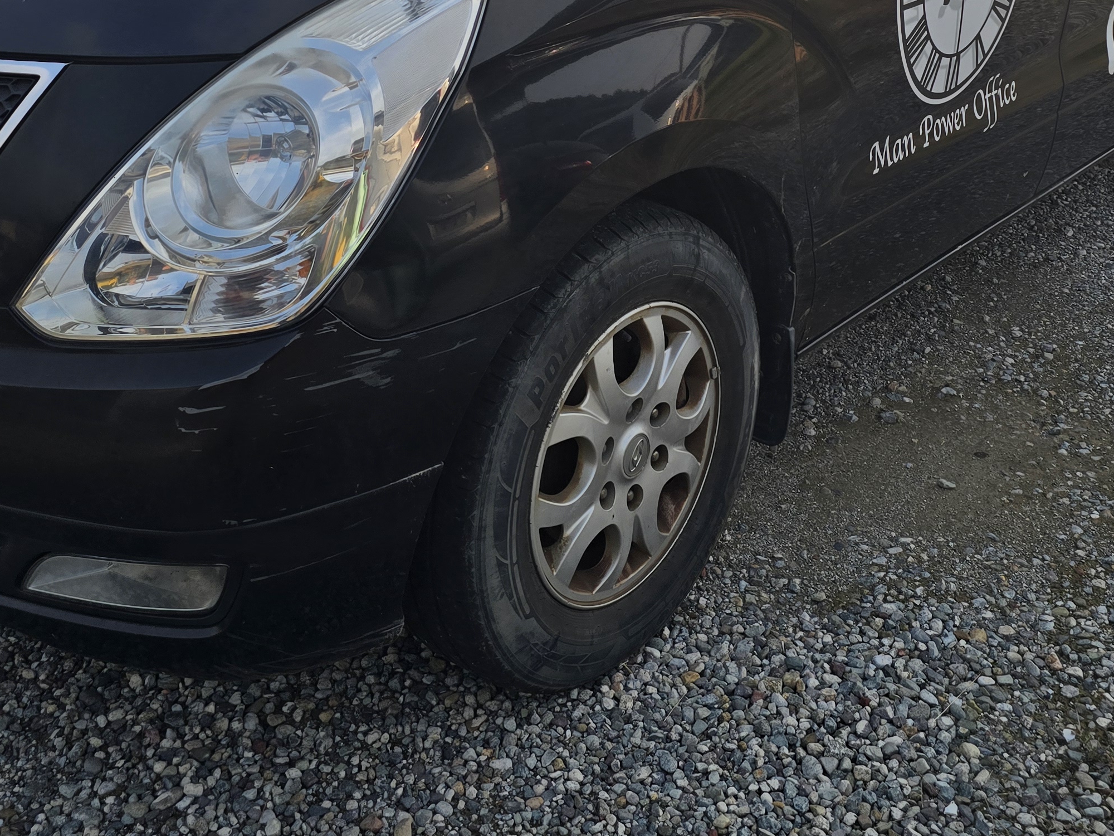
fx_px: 1480
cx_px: 634
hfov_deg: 41.1
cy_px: 25
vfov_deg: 29.7
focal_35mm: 46
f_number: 1.7
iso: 12
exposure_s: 1/1314
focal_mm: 6.3
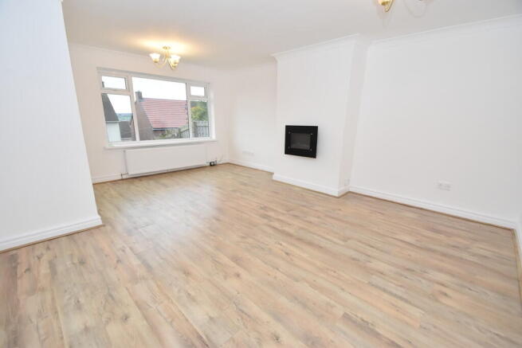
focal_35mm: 15
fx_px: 218
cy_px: 174
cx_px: 261
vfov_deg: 77.4
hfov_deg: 100.4
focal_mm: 10
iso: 800
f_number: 5.6
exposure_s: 1/125
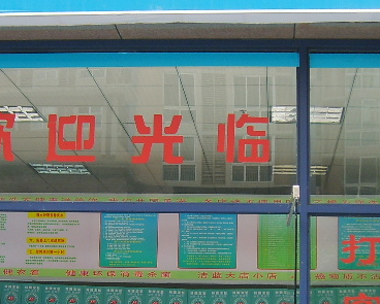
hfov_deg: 20.1
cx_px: 170
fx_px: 1069
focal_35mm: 95
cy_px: 198
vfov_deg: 16.2
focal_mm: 5.8
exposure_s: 1/90
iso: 50
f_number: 2.8
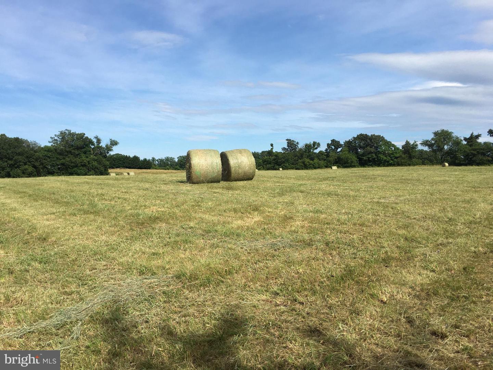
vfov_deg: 48.2
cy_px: 185
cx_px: 246
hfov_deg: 61.7
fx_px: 413
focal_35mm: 29
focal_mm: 4.15
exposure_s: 1/1832
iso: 25
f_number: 2.2
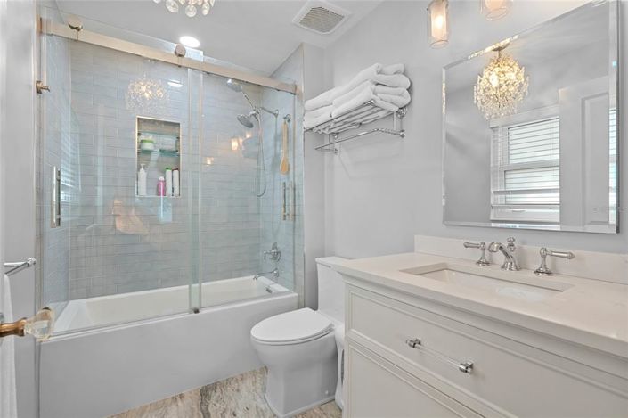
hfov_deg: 96.8
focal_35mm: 16
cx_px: 314
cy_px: 209
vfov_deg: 73.7
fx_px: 279
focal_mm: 16
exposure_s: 1.3
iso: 250
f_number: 9
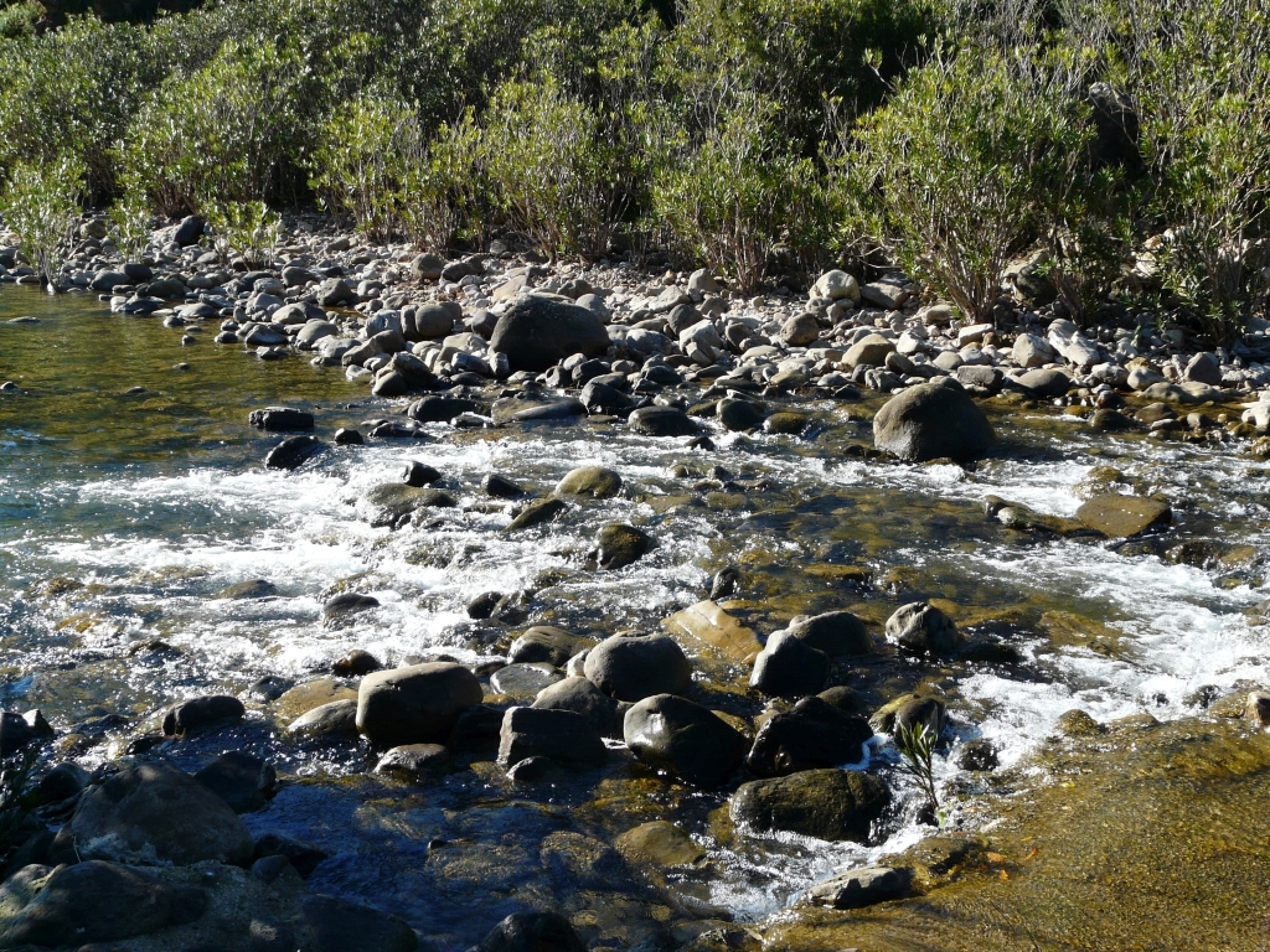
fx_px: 1468
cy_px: 476
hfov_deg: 46.8
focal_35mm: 40
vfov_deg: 36.0
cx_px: 635
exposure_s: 1/250
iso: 100
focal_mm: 6.5
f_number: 5
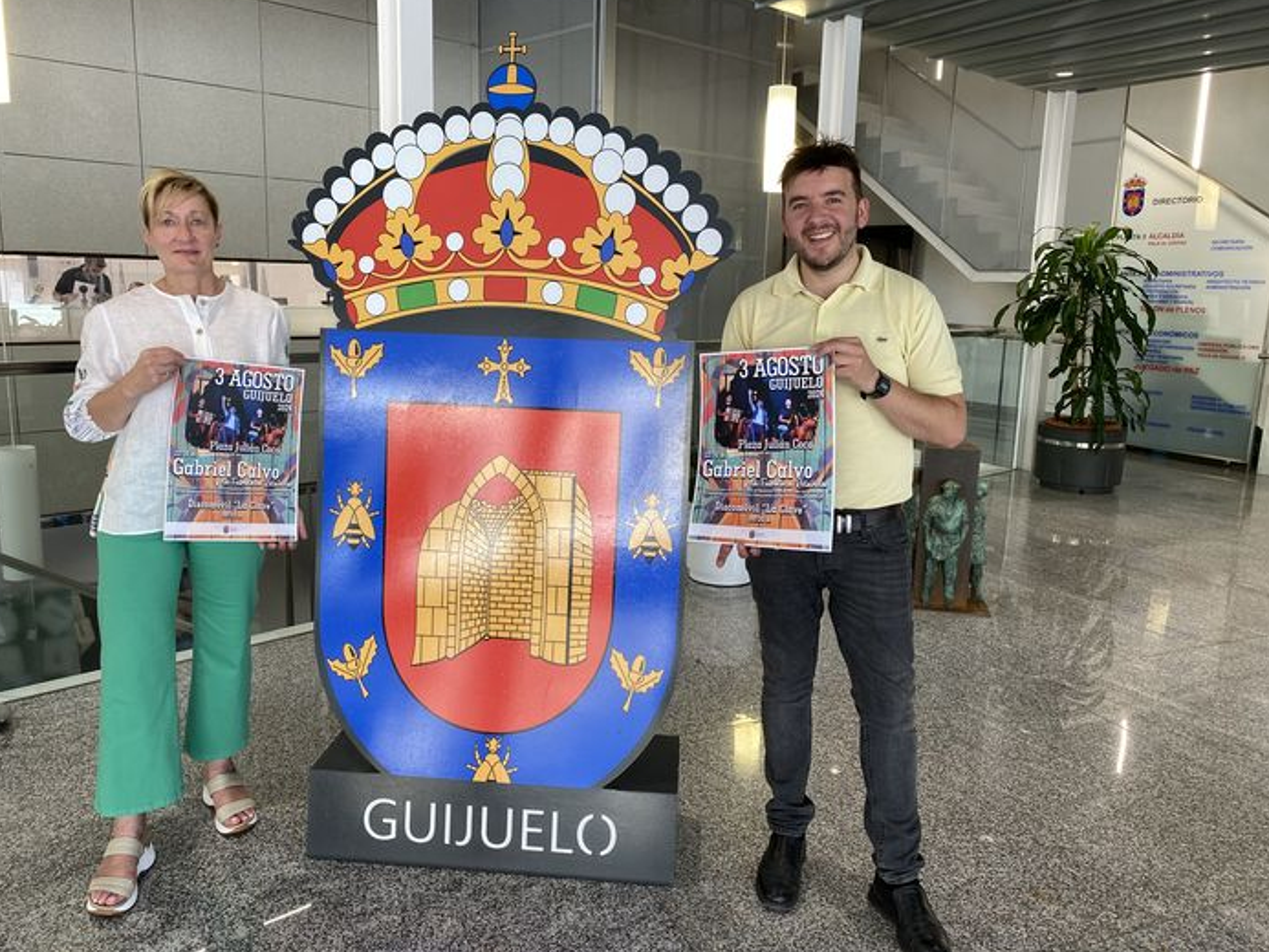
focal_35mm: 27
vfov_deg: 51.4
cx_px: 621
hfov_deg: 65.3
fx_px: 990
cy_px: 467
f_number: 1.8
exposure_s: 1/100
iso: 64
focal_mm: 4.25
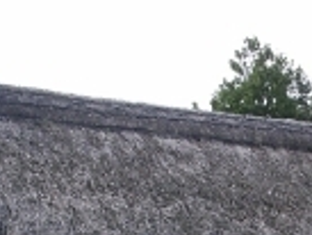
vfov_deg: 8.2
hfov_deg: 11.2
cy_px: 426
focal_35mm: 175
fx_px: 1579
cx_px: 271
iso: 100
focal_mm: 8.4
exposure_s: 1/180
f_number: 5.6
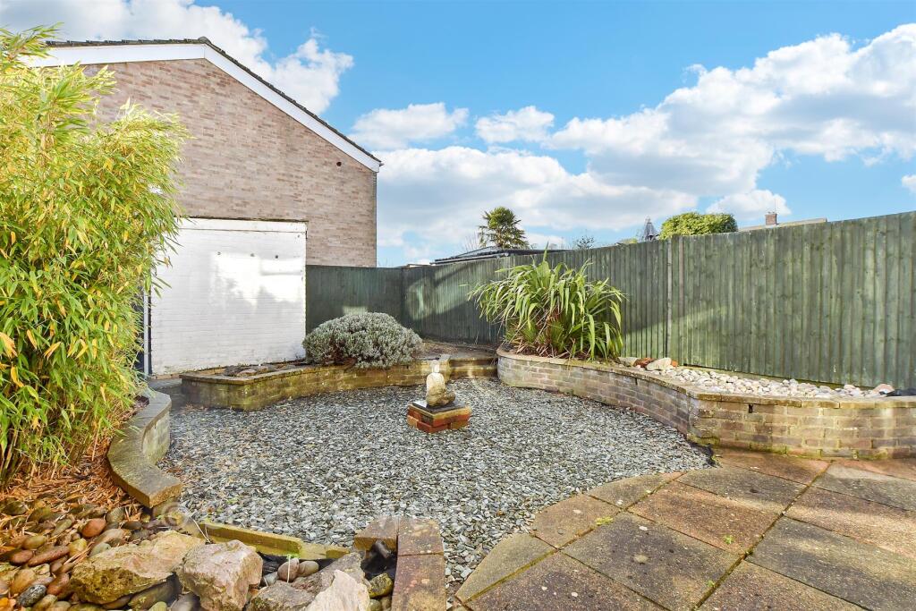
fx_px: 382
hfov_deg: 100.4
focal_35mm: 15
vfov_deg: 77.3
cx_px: 458
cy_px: 306
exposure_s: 1/400
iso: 400
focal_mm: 10
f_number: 8
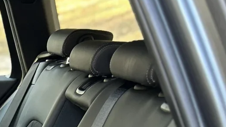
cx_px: -146
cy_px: 279
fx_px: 623
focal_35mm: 104
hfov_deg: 17.7
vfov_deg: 10.4
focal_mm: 5.7
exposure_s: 1/60
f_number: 1.5
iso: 200
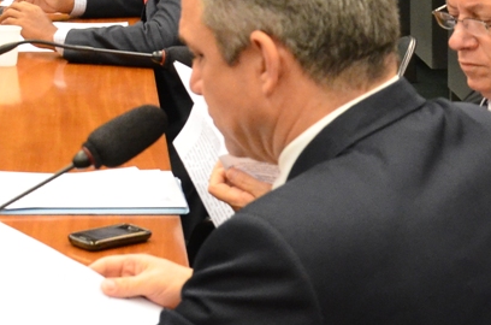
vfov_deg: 9.8
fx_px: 1848
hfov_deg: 14.4
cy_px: -122
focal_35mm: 136
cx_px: -171
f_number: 5
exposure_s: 1/200
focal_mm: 25
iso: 2500
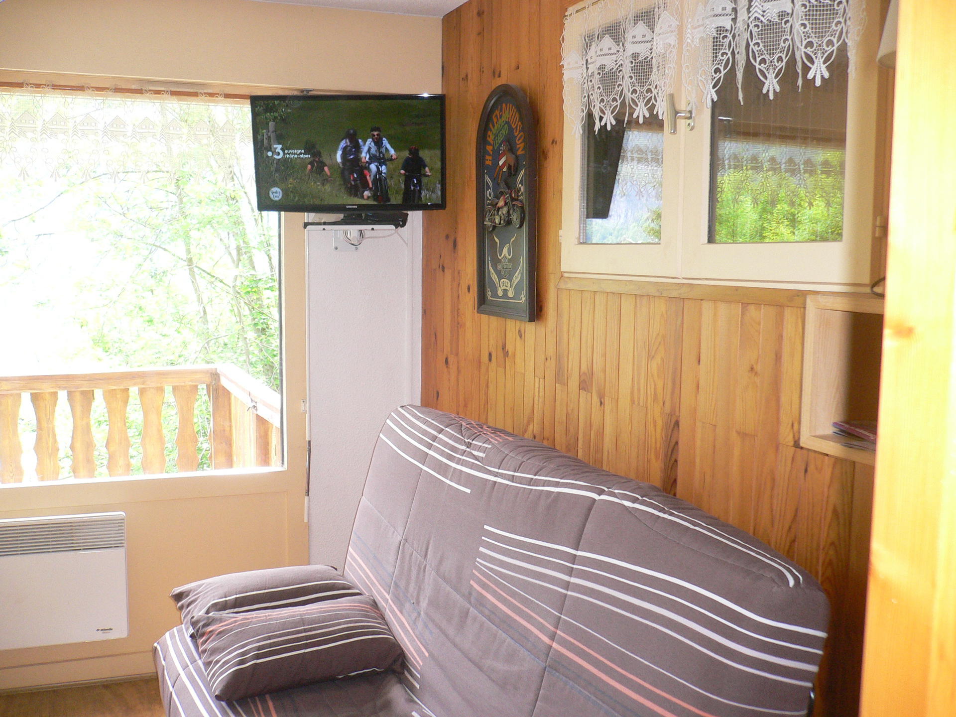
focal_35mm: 35
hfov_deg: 52.6
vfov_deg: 40.7
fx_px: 967
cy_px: 358
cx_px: 478
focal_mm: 5.8
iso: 200
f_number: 2.8
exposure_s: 1/60
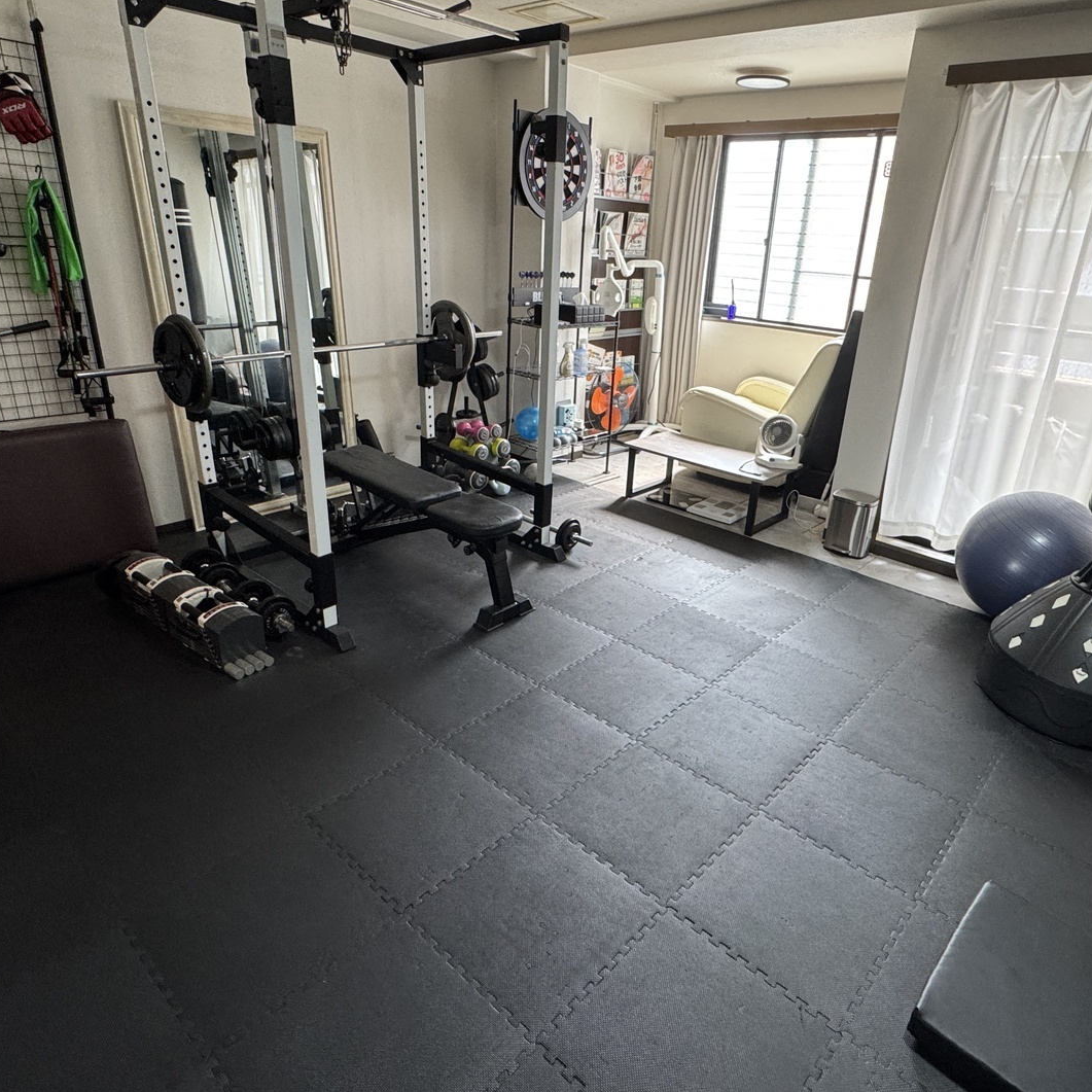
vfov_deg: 72.1
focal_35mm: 21
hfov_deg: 72.0
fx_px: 749
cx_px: 599
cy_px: 537
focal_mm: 2.22
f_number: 2.2
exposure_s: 1/99
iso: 250
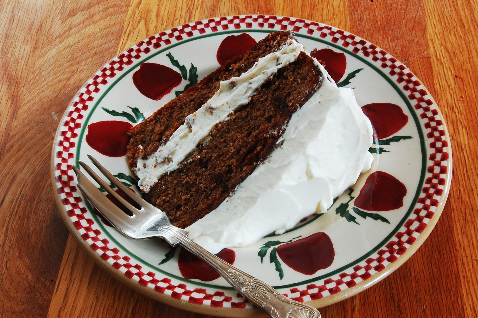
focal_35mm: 60
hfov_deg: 33.4
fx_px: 796
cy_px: 159
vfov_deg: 22.6
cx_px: 239
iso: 200
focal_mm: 40
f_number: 32
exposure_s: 30
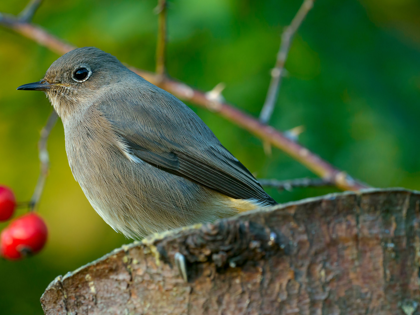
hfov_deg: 6.1
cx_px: 161
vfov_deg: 4.6
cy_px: 158
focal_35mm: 324
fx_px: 3931
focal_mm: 180
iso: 1000
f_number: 8
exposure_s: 1/160
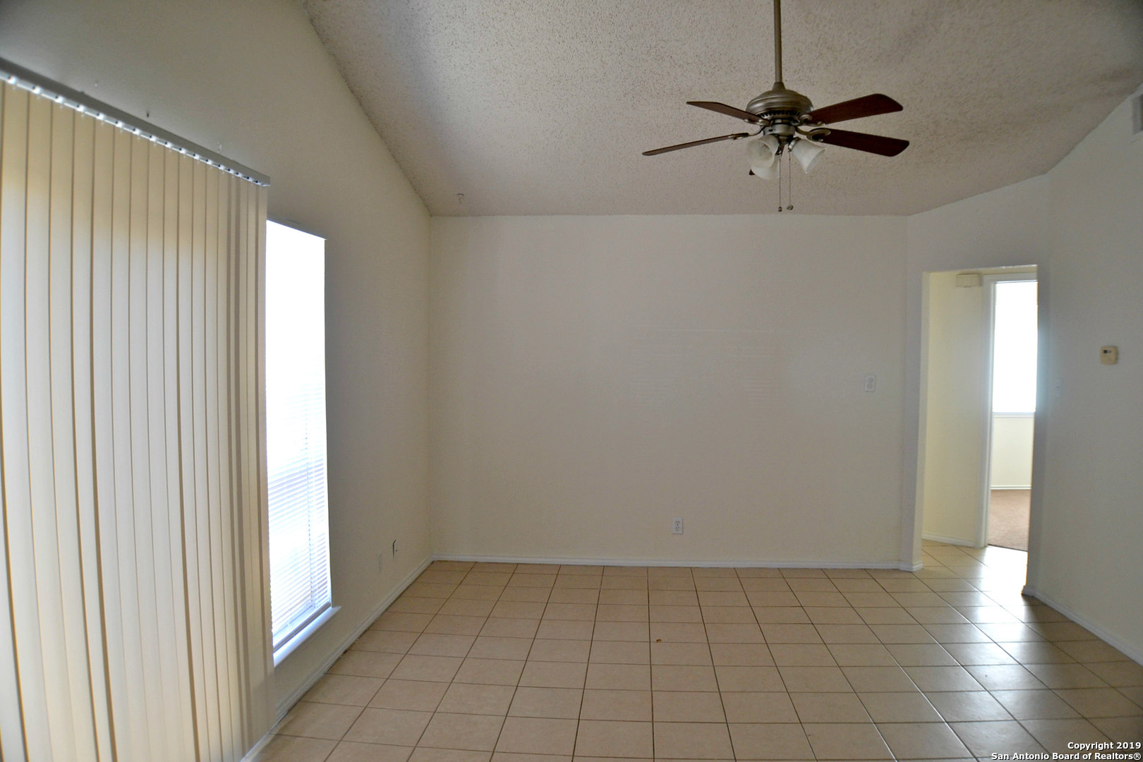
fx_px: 952
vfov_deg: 43.6
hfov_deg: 61.9
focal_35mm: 30
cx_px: 572
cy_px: 381
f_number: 3.5
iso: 500
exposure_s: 1/60
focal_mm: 20
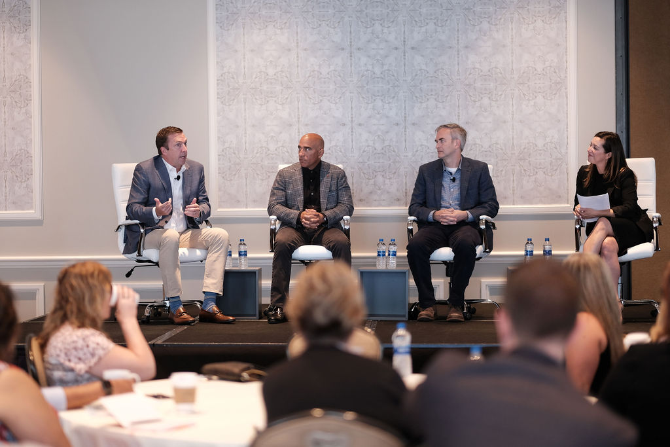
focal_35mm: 84
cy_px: 224
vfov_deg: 16.3
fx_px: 1563
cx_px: 335
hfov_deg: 24.2
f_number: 1.2
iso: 400
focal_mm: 56
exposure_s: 1/85
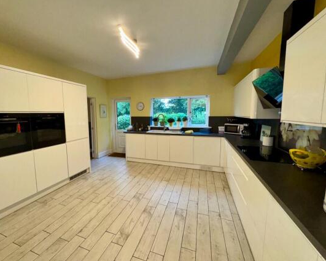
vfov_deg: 84.1
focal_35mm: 15
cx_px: 148
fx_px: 145
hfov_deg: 96.5
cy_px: 129
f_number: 2.2
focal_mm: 2.22
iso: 125
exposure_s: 1/100
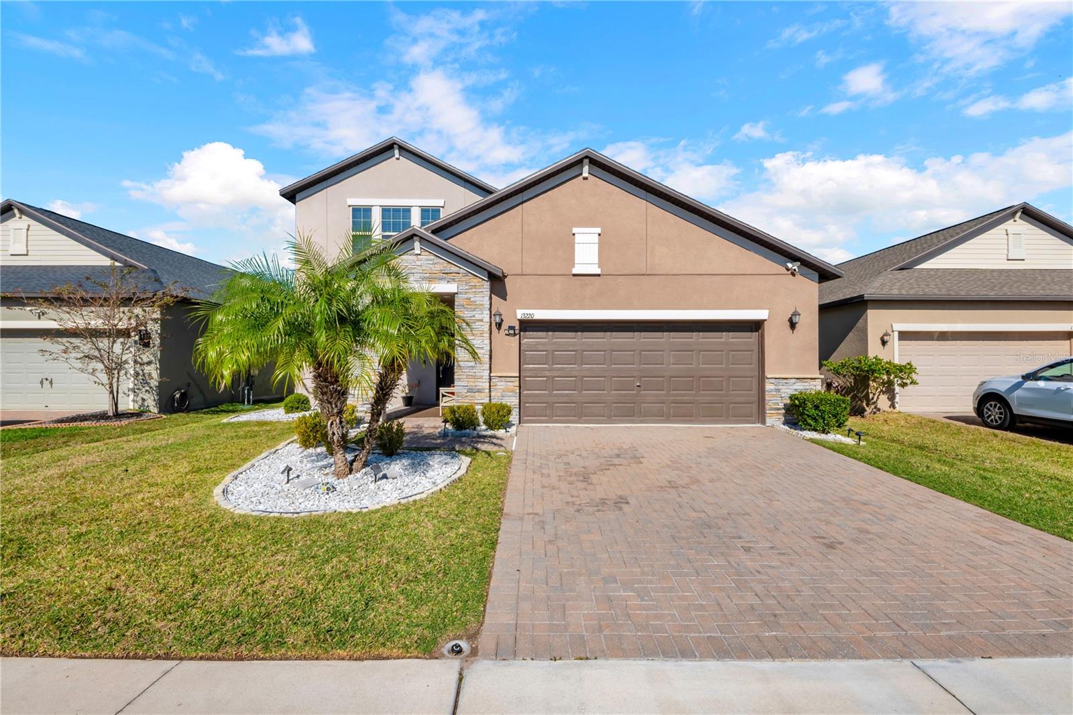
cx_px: 536
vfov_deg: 80.2
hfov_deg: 103.3
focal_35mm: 14
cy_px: 358
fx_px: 425
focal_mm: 9.5
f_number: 14
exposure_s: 1/200
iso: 100
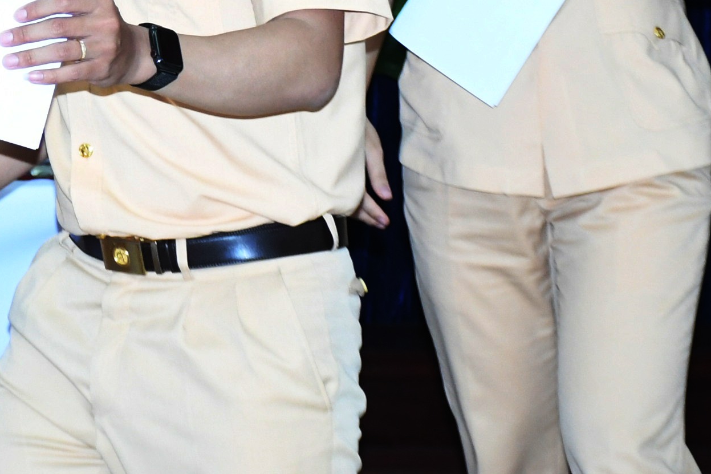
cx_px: -137
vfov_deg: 6.8
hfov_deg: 10.1
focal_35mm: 201
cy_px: -192
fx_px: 3969
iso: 1600
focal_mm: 40
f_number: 4.5
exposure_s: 1/200
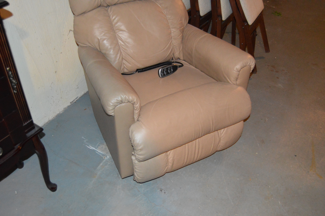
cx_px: 162
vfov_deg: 39.9
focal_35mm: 33
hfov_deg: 57.3
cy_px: 108
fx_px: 298
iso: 3200
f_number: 3.5
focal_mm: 22
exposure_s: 1/60
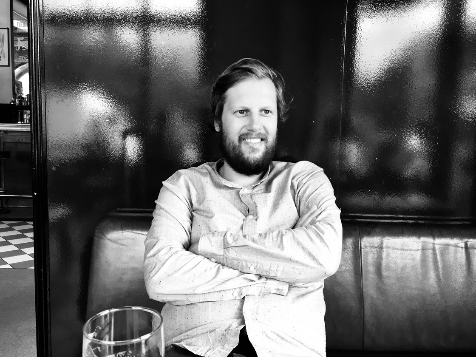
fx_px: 399
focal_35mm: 29
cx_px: 238
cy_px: 178
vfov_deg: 48.2
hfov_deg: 61.7
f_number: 2.2
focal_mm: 4.15
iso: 25
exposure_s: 1/33
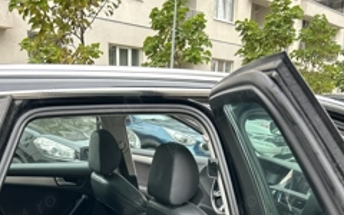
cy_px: 252
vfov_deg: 25.4
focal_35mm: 46
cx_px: 161
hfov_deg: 43.5
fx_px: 431
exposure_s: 1/121
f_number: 1.5
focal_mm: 5.7
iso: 64
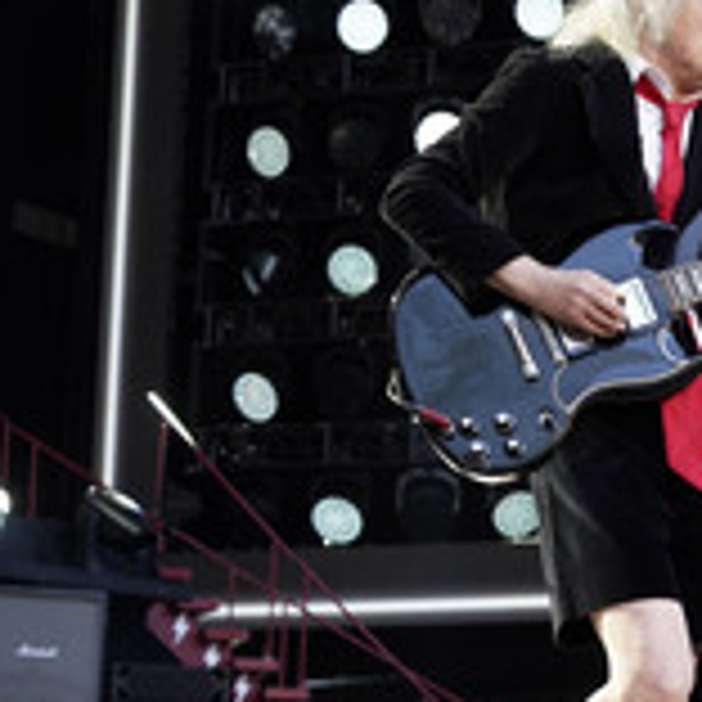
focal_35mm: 118
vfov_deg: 14.8
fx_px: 2707
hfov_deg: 14.0
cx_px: 988
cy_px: 436
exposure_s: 1/400
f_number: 5
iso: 1600
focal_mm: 48
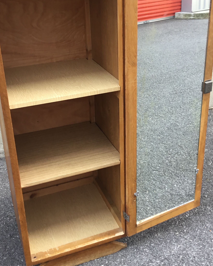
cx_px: 107
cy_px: 102
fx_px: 355
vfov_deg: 40.9
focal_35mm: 45
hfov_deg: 33.4
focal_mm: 3.3
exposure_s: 1/50
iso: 32
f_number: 2.4
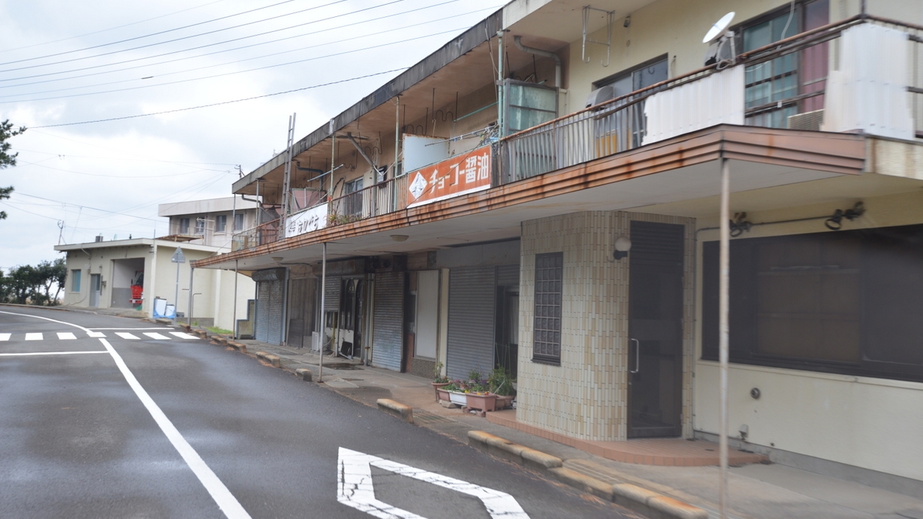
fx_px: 905
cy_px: 248
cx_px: 463
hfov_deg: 54.0
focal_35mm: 37
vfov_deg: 32.0
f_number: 8
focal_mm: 35
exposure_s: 1/80
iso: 220
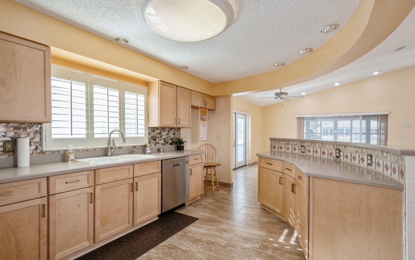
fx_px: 181
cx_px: 210
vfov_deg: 71.2
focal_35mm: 16
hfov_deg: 97.8
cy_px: 126
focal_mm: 10
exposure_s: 1/25
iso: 200
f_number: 8
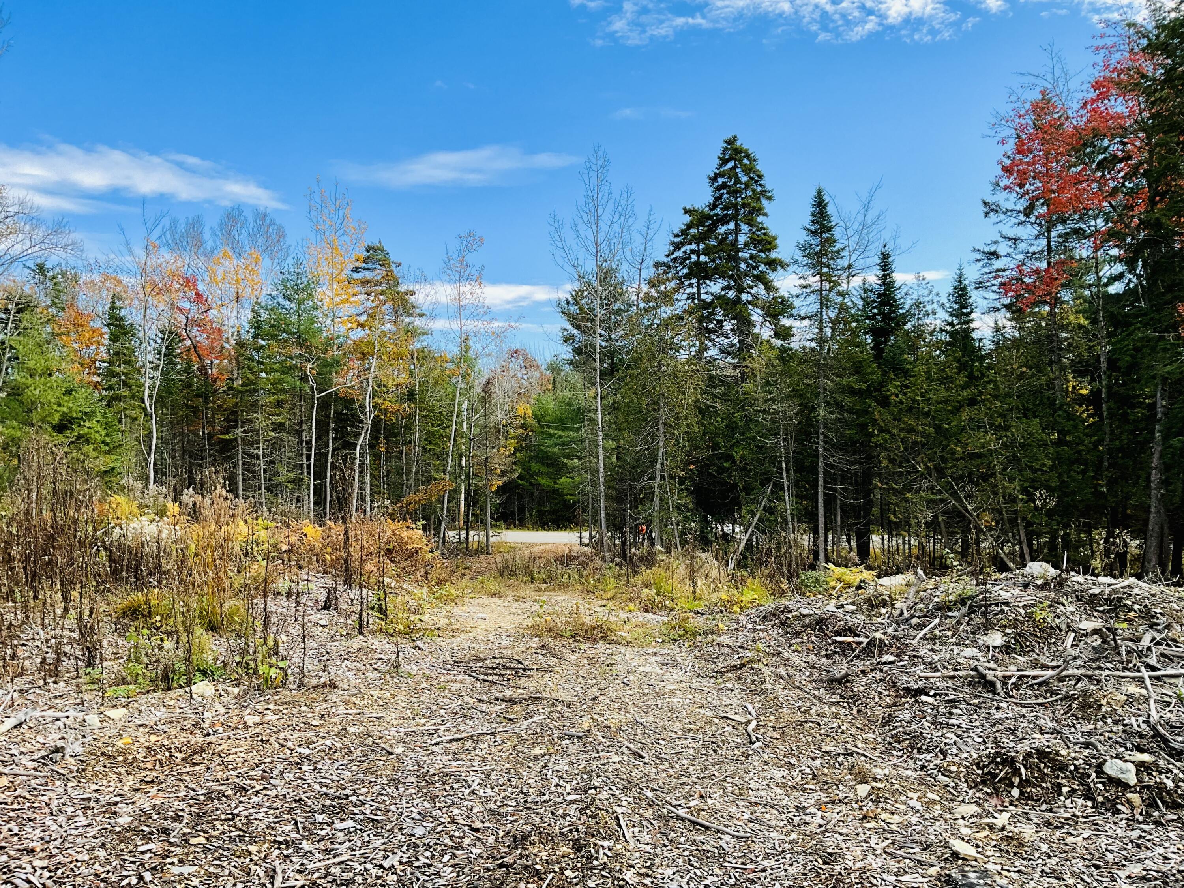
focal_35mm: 29
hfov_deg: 61.7
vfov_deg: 48.2
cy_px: 444
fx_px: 992
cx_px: 592
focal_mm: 3
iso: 25
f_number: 1.8
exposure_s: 1/842
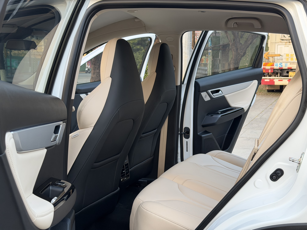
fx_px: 426
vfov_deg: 30.3
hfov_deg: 39.7
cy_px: 115
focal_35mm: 48
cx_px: 154
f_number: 1.78
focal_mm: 6.76
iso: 80
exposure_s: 1/100
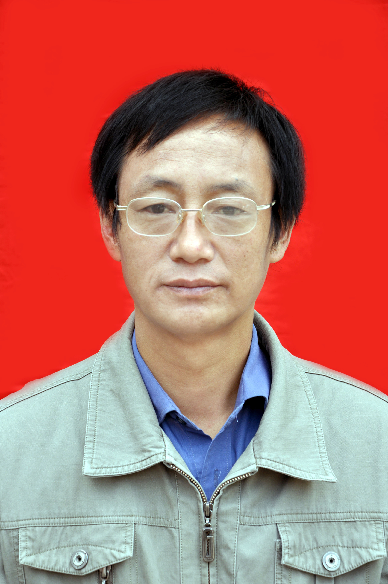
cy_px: 292
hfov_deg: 13.8
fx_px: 1605
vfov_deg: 20.6
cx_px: 194
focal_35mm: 99
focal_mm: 66
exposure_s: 1/160
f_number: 6.3
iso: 200
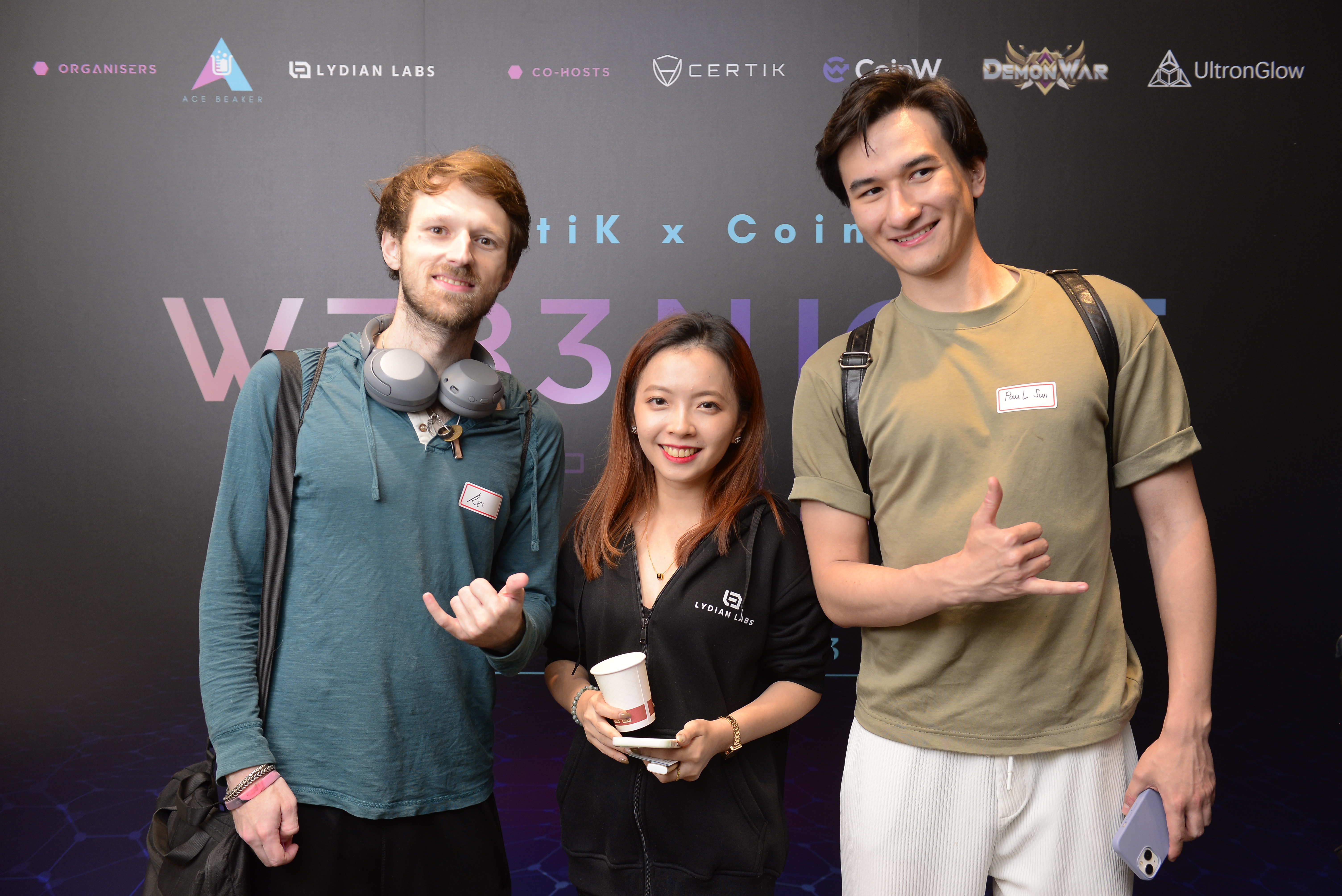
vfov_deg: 38.9
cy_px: 448
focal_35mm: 34
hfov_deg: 55.8
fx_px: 1268
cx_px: 671
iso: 800
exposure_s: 1/125
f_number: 4
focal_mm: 34
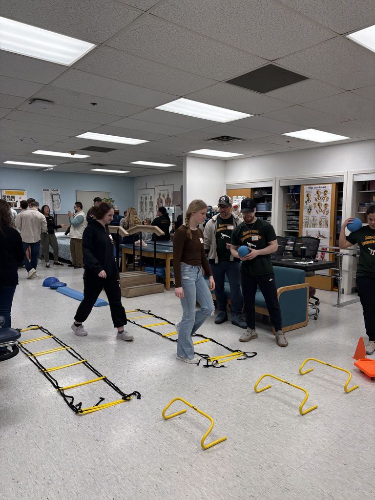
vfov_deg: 67.3
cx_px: 188
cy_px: 250
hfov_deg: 53.1
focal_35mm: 26
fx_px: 376
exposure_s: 1/122
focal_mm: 5.96
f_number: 1.6
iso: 100
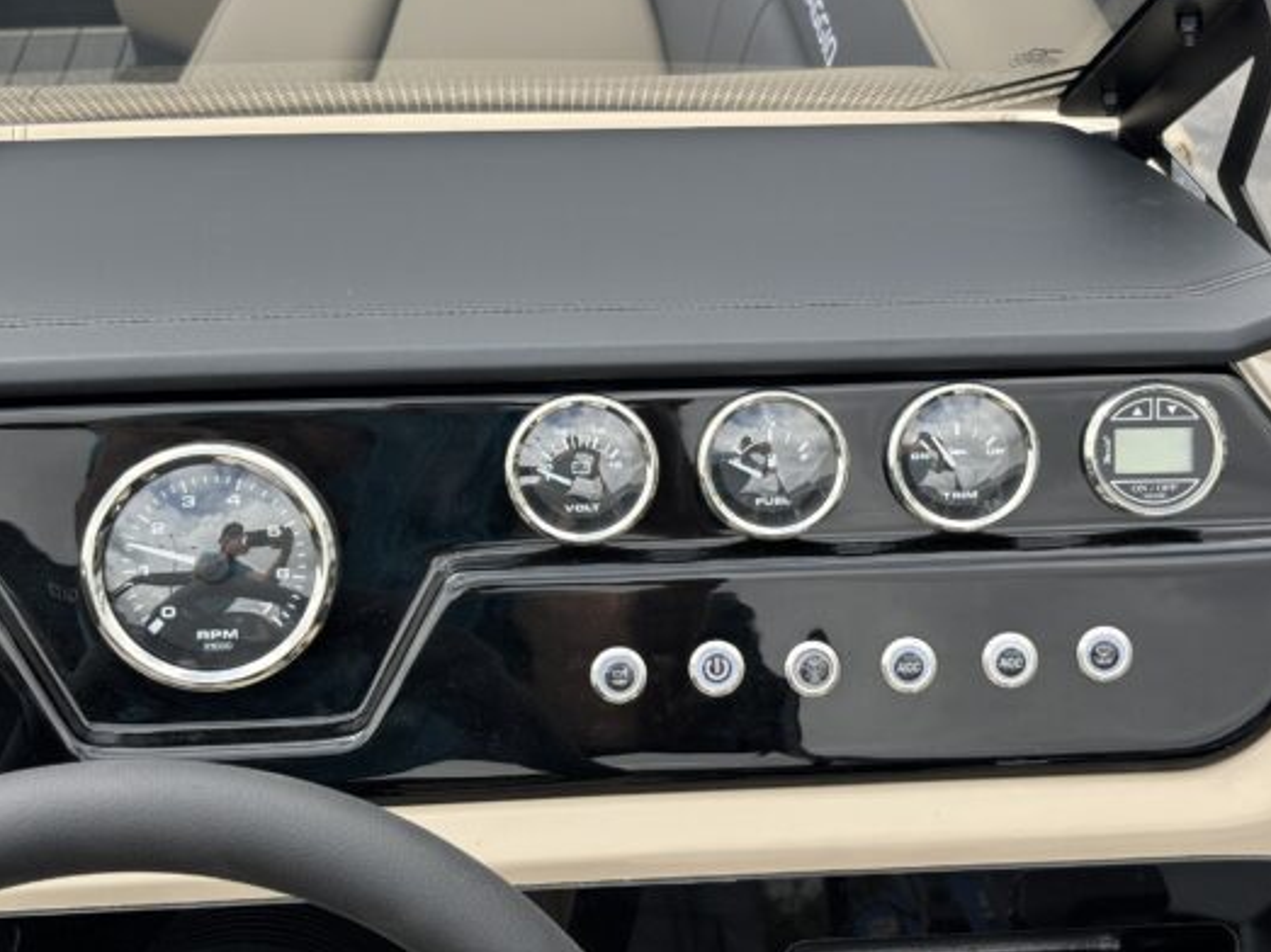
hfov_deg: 36.2
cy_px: 474
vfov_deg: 27.5
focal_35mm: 53
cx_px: 645
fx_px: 1946
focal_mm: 5.96
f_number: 1.6
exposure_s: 1/553
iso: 32
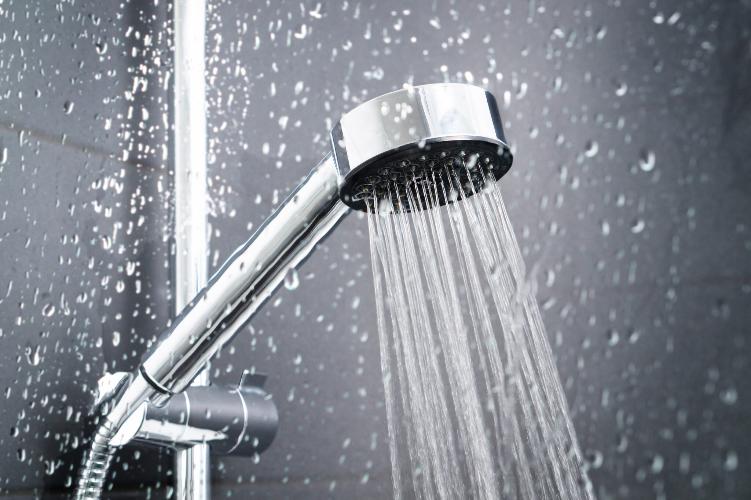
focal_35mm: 75
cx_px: 376
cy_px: 250
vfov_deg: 18.2
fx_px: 1564
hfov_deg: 27.0
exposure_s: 1/30
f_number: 5.6
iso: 250
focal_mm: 50
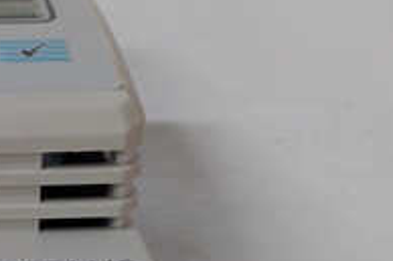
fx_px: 949
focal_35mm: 87
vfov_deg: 15.4
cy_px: 261
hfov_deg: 21.6
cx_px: -89
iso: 294
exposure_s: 1/33
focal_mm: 3.79
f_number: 2
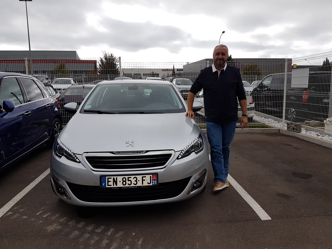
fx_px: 249
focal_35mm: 26
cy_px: 124
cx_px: 166
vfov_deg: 53.1
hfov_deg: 67.3
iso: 40
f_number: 1.7
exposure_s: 1/1680
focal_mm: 4.2
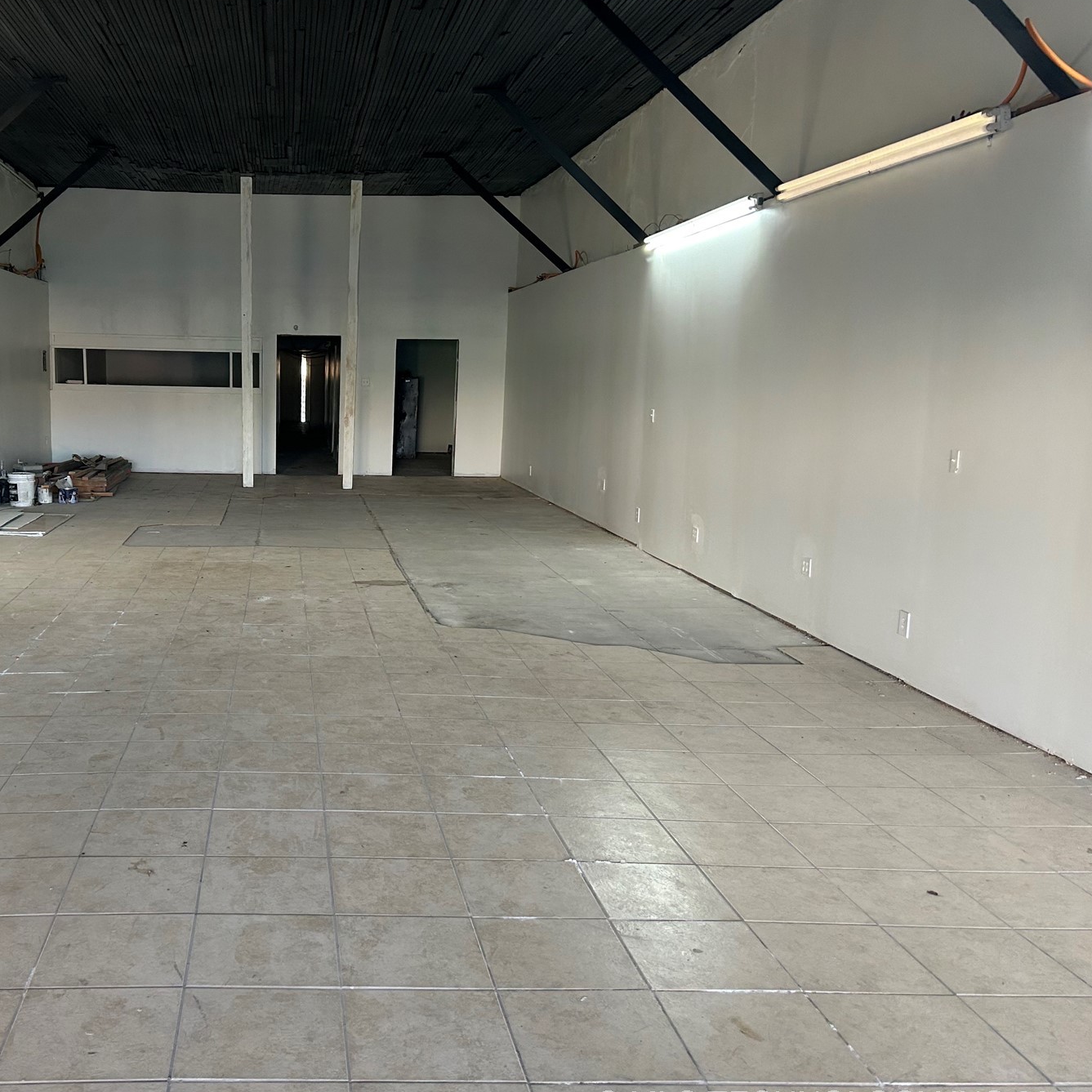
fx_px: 1178
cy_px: 550
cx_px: 314
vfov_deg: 49.7
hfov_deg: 48.4
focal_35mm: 33
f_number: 1.5
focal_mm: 5.7
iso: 125
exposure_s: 1/60
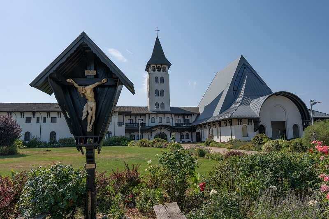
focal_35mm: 24
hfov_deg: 73.8
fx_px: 219
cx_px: 164
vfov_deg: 53.1
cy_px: 110
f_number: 7.1
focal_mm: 24
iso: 100
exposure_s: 1/800
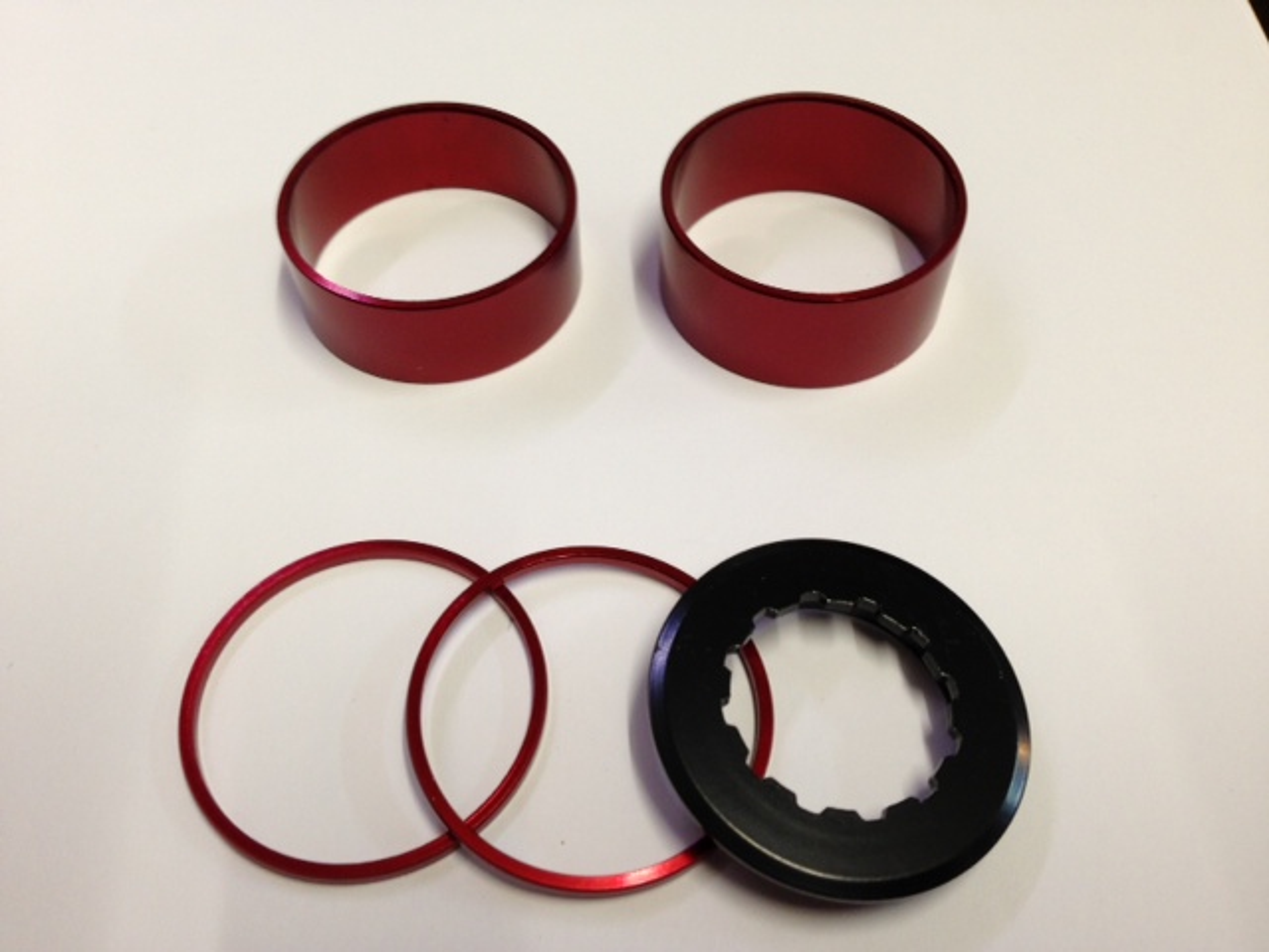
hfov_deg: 55.4
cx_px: 634
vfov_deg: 42.9
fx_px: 1210
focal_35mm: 33
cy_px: 476
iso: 80
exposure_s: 1/20
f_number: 2.4
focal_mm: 4.13
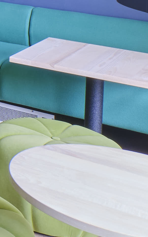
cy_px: -119
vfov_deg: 17.6
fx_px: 684
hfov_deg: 9.1
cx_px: -342
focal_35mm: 106
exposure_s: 3
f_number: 11
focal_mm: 10.5
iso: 160
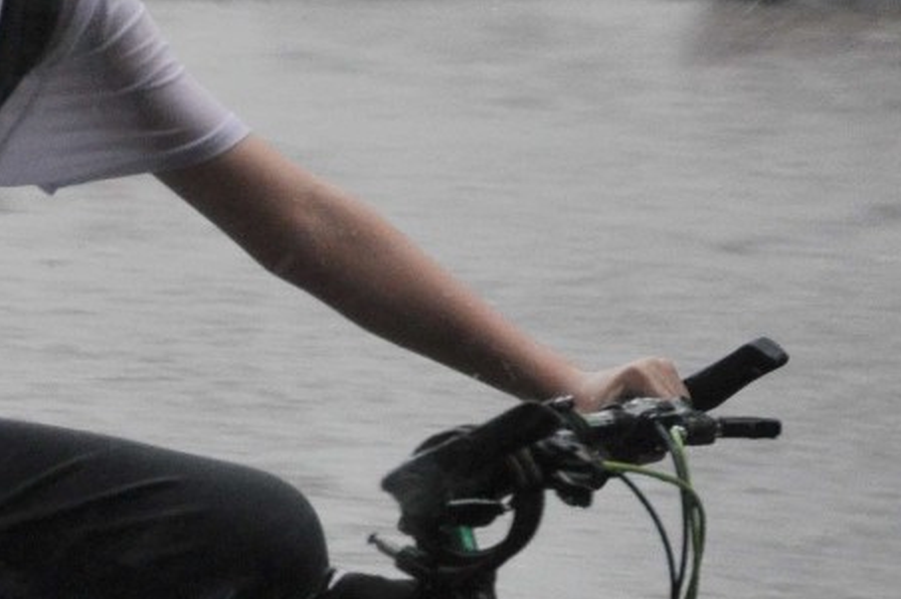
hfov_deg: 9.6
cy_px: 509
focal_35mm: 212
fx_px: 5300
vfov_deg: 6.5
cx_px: -38
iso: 800
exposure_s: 1/200
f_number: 4.5
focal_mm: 40
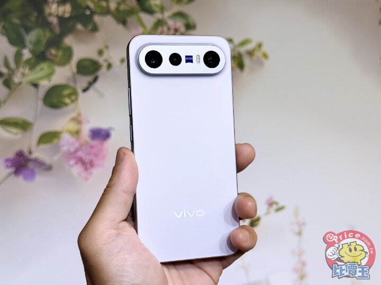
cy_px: 142
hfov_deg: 39.7
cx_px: 190
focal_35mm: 48
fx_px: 528
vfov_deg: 30.3
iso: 64
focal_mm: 6.76
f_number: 1.78
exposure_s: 1/407
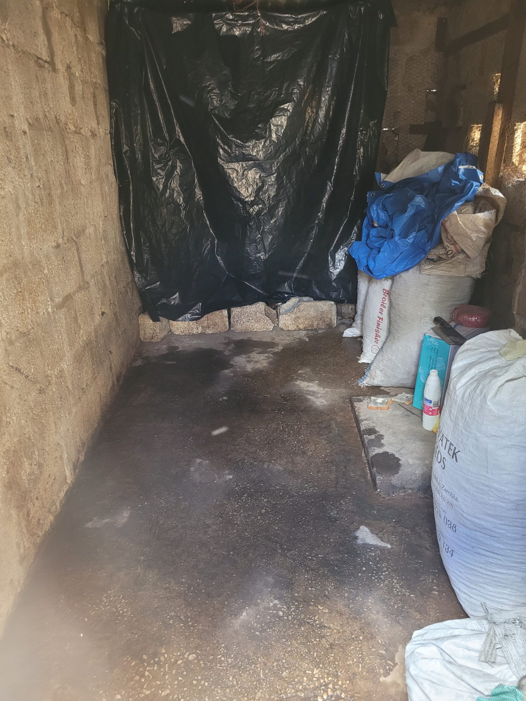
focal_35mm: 26
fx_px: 527
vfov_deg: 67.3
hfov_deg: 53.1
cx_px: 263
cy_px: 350
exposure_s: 1/40
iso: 400
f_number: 1.8
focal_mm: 5.4
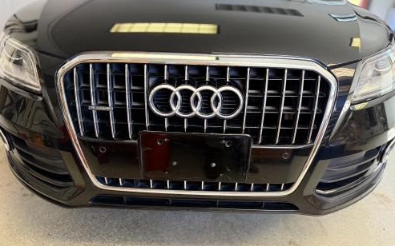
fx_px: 280
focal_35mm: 26
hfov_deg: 70.4
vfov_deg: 47.6
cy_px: 118
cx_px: 199
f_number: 1.78
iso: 250
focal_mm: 6.76
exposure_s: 1/60
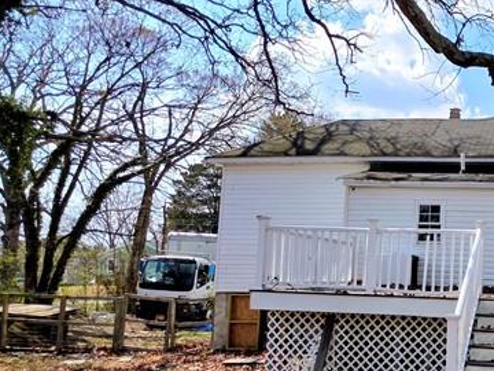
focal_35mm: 37
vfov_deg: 38.3
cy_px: 240
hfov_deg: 43.2
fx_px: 528
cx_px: 491
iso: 40
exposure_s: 1/2490
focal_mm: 2.2
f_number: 1.9
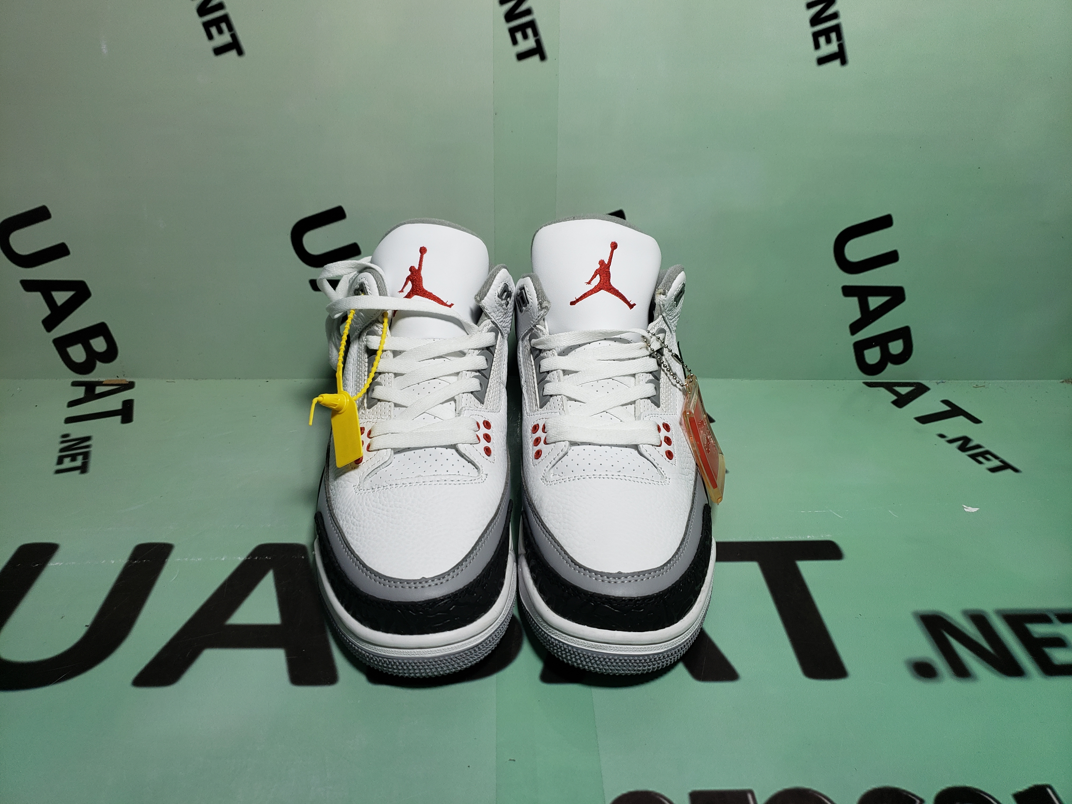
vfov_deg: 53.1
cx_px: 536
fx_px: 805
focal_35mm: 26
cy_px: 402
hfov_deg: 67.3
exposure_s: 1/528
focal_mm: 4.3
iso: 50
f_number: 1.5
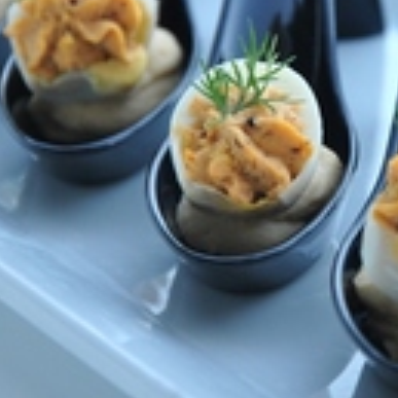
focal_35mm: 413
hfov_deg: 4.2
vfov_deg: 4.2
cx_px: 336
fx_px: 5376
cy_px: 120
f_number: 6.3
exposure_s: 1/30
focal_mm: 105
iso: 140
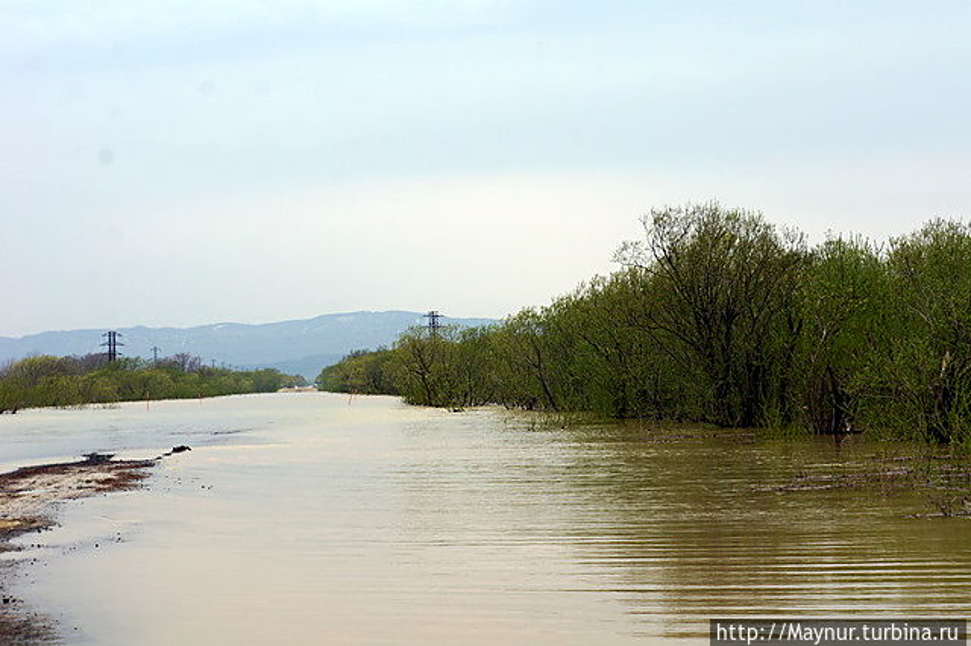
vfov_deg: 16.5
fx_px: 2224
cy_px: 323
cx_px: 486
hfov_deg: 24.6
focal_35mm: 82
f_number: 9
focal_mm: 55
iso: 100
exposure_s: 1/125
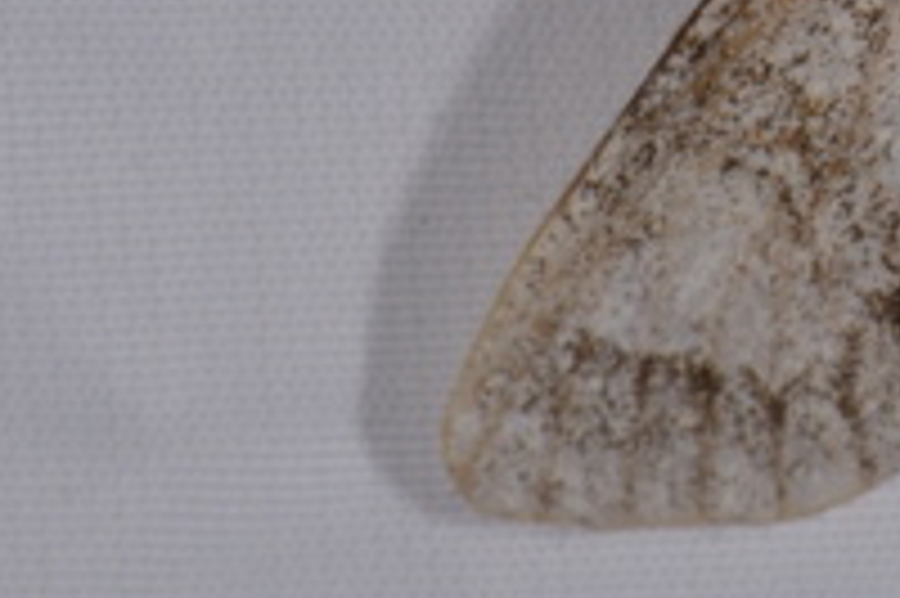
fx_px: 12589
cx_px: 1251
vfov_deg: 2.7
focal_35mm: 504
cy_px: -144
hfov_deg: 4.1
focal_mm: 85
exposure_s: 1/60
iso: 100
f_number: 32
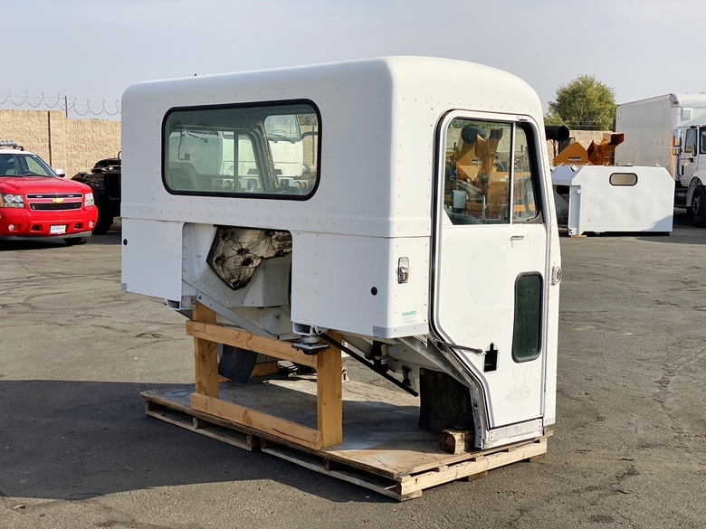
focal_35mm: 52
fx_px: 1061
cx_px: 353
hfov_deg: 36.8
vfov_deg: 28.0
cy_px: 264
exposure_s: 1/3690
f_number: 2
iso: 25
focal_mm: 6
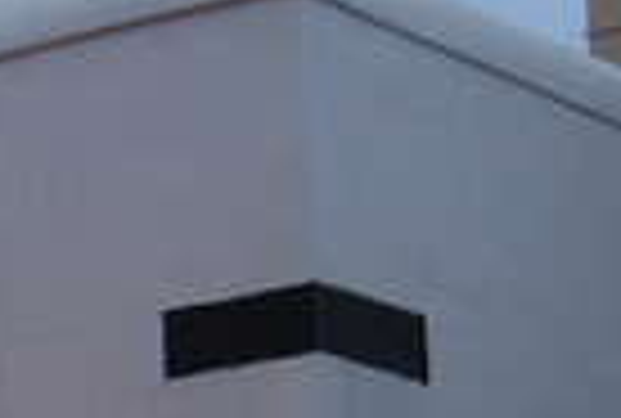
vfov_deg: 5.6
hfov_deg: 8.0
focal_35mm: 243
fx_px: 4205
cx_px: -742
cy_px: 623
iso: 200
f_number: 4.2
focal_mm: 28
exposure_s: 1/60
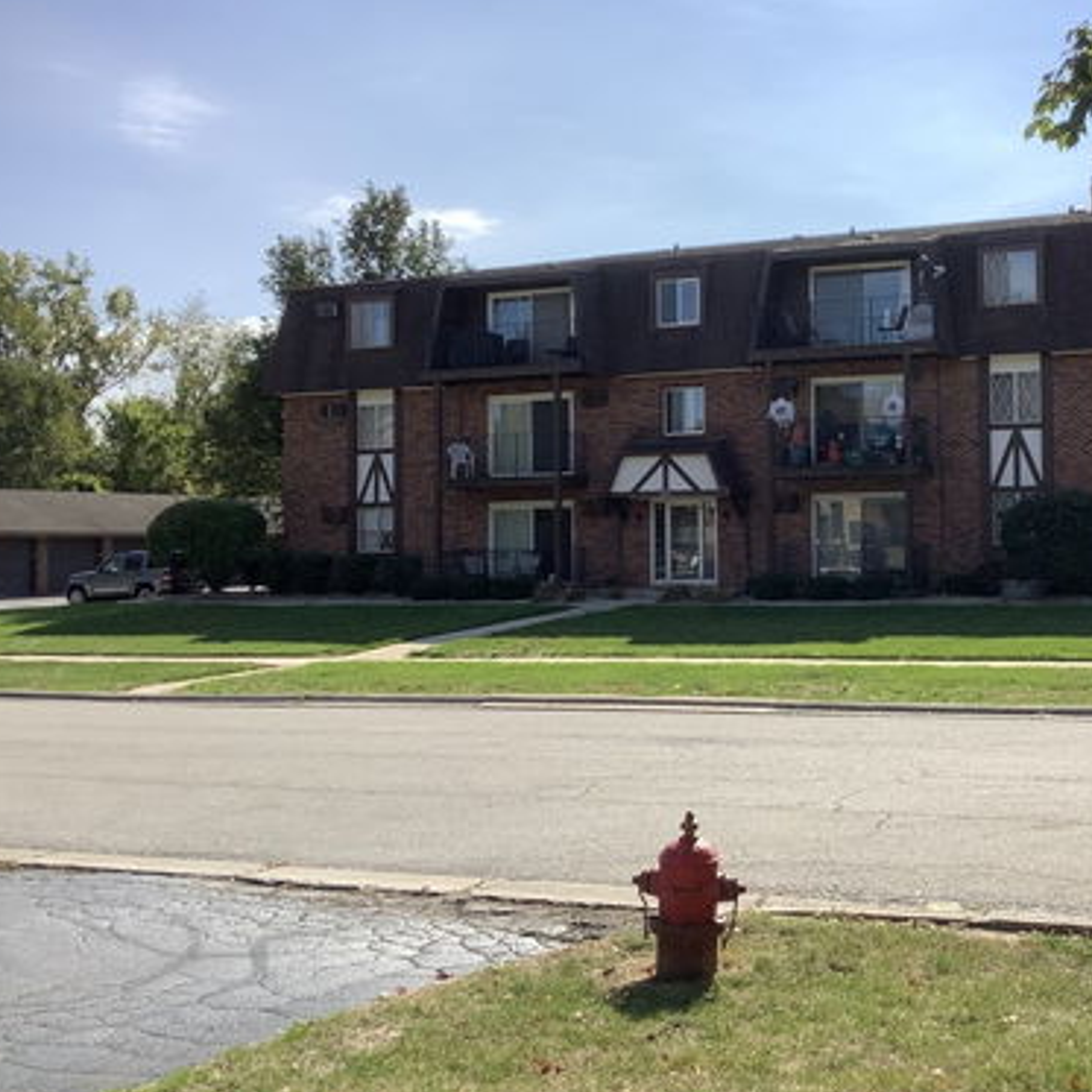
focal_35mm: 42
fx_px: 1499
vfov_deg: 40.0
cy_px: 476
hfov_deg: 39.2
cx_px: 790
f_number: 2.4
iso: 25
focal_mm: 3.3
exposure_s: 1/1988
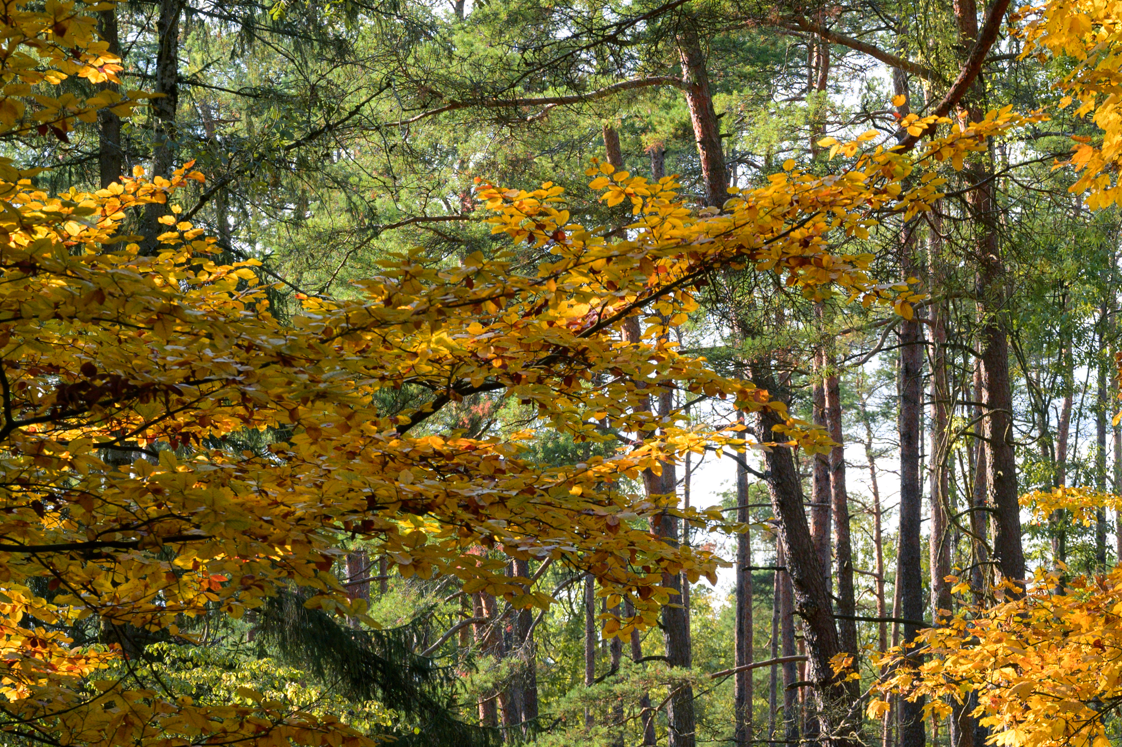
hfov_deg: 17.7
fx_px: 3582
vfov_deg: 11.8
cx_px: 854
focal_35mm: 115
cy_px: 621
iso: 500
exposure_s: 1/125
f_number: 7.1
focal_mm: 54
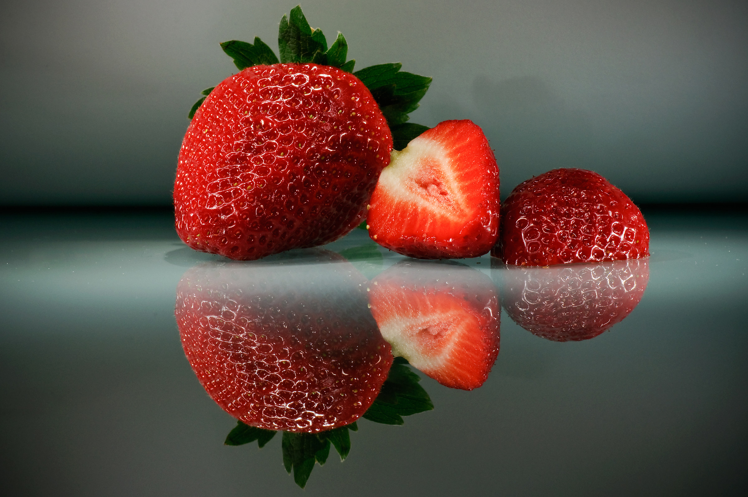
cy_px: 248
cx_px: 374
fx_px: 2802
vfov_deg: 10.1
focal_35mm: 135
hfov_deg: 15.2
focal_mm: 90
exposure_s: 30
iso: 200
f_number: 20
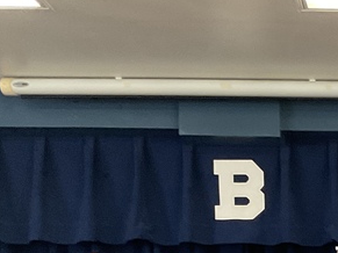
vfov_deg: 13.5
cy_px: 393
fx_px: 996
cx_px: 458
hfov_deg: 17.8
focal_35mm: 102
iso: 250
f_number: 1.8
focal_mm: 3
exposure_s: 1/60
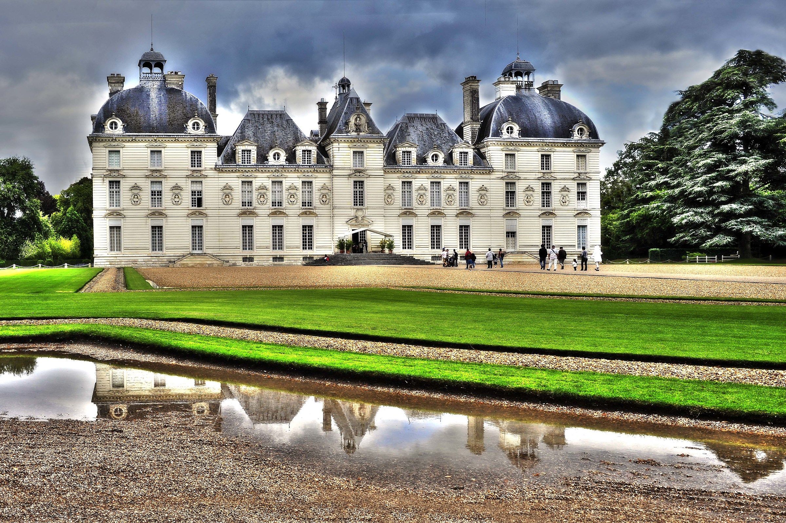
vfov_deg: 33.3
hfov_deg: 48.5
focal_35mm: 40
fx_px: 873
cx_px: 393
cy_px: 262
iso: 400
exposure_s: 1/200
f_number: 14
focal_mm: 40
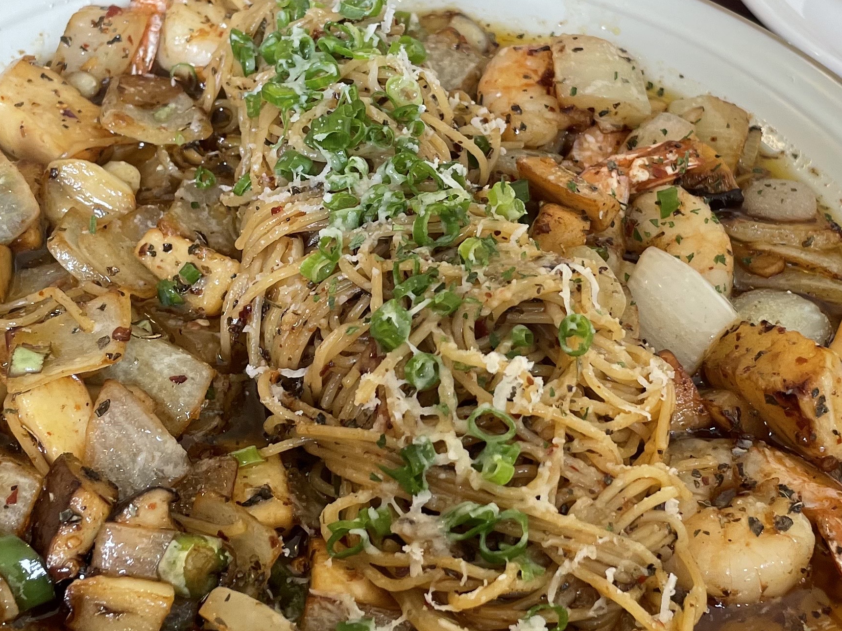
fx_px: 1484
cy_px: 221
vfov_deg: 23.9
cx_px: 481
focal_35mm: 61
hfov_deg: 31.6
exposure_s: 1/60
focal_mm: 4.2
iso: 64
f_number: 1.6
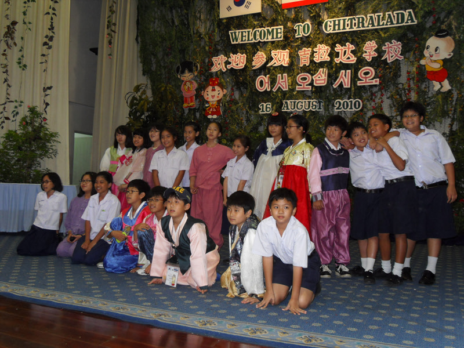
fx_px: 469
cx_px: 232
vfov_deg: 40.7
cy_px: 174
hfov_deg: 52.6
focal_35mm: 35
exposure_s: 1/45
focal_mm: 7.5
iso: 200
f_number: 3.2
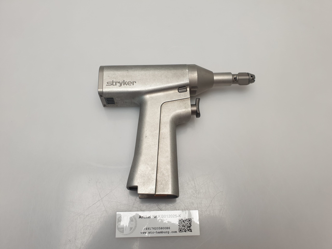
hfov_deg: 67.3
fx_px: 249
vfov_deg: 53.1
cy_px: 124
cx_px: 166
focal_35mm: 26
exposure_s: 1/50
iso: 50
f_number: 2.4
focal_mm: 4.3
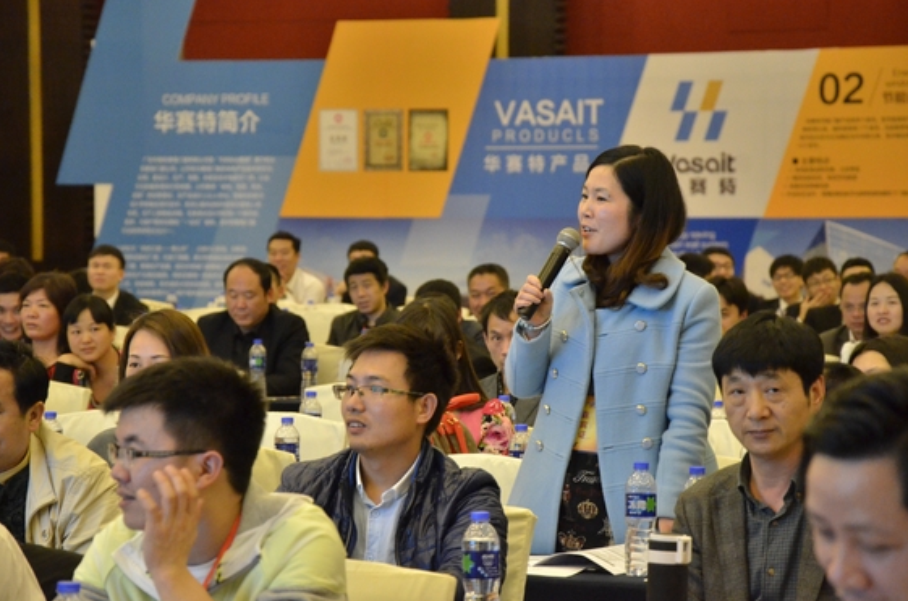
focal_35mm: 169
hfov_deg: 12.2
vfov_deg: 8.1
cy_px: 292
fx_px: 4240
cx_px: 437
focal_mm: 105
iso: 2800
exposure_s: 1/100
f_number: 5.6
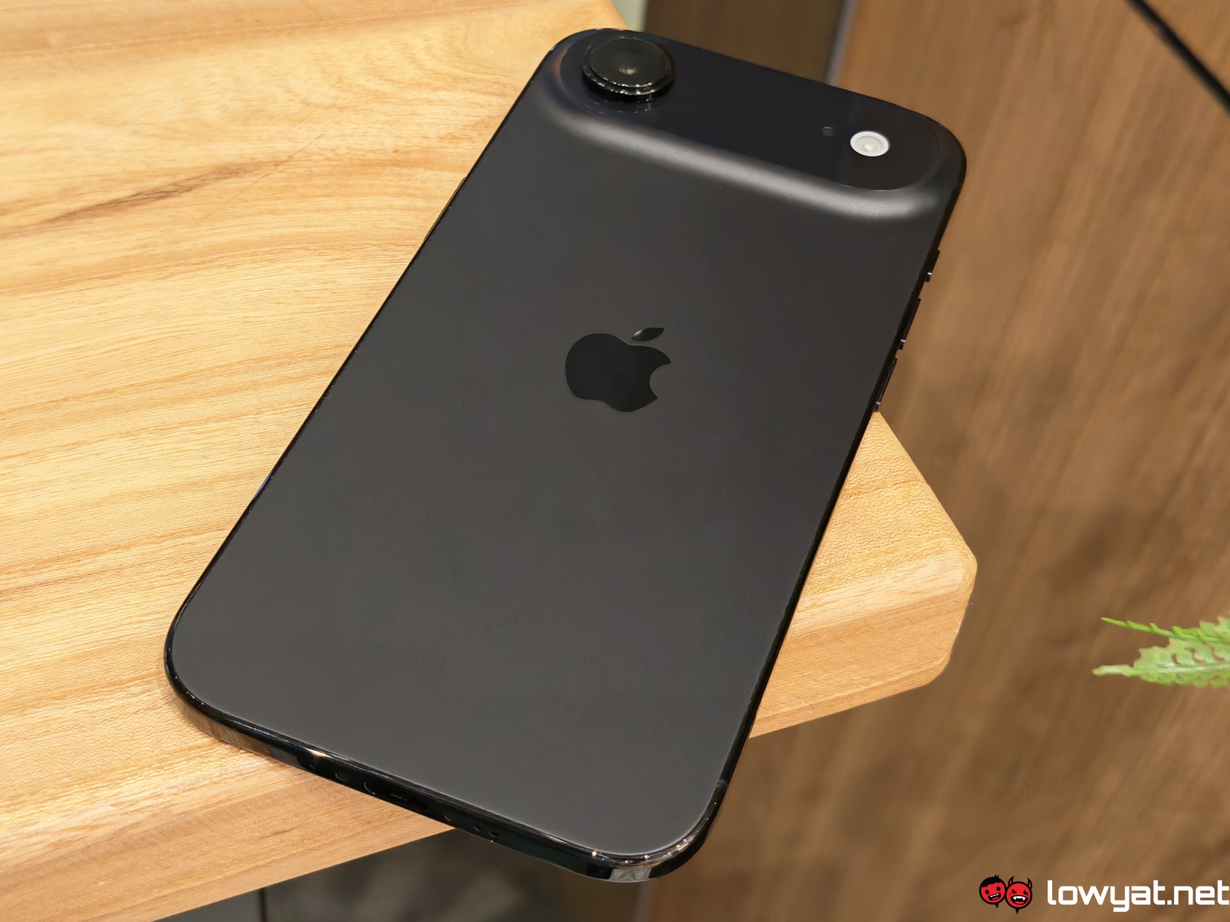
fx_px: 1670
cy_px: 455
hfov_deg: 40.4
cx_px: 618
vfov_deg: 30.9
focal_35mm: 47
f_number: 1.6
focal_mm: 5.4
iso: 400
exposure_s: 1/50
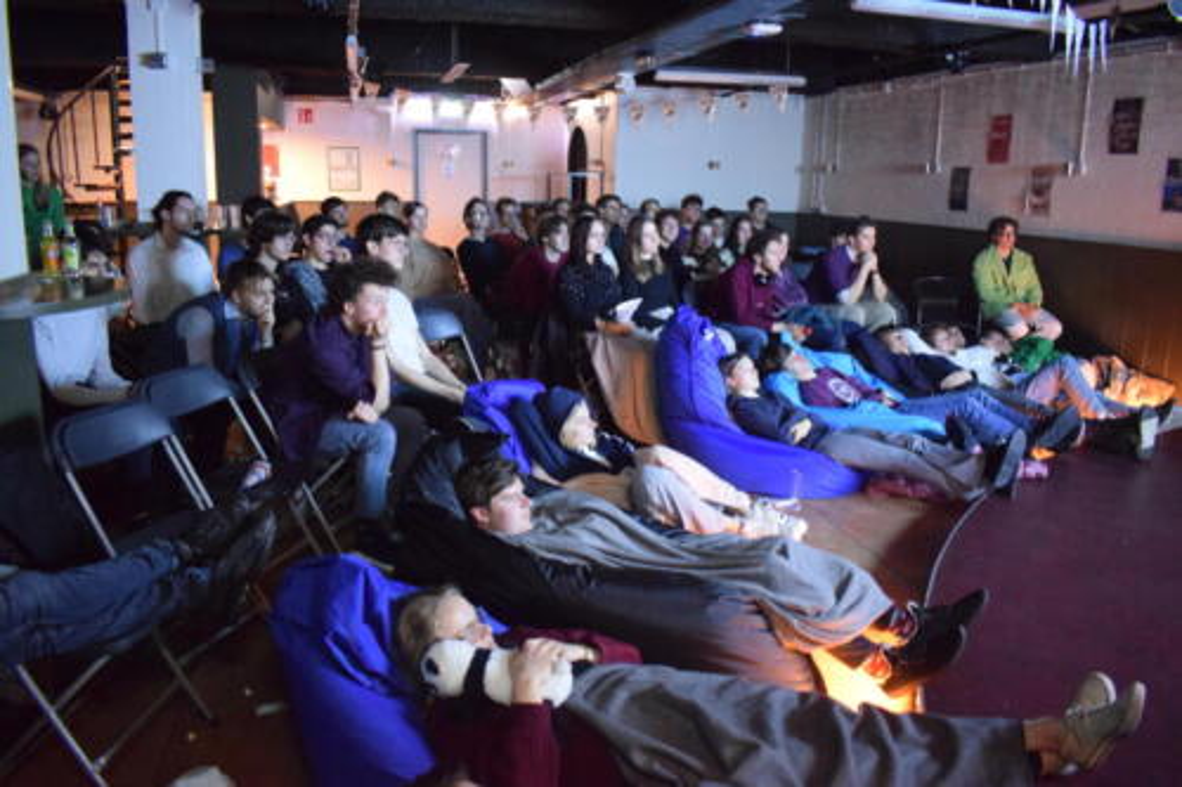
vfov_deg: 47.9
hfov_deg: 67.4
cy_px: 394
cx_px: 591
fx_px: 886
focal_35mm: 27
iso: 6400
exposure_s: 1/3
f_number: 3.5
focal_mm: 18
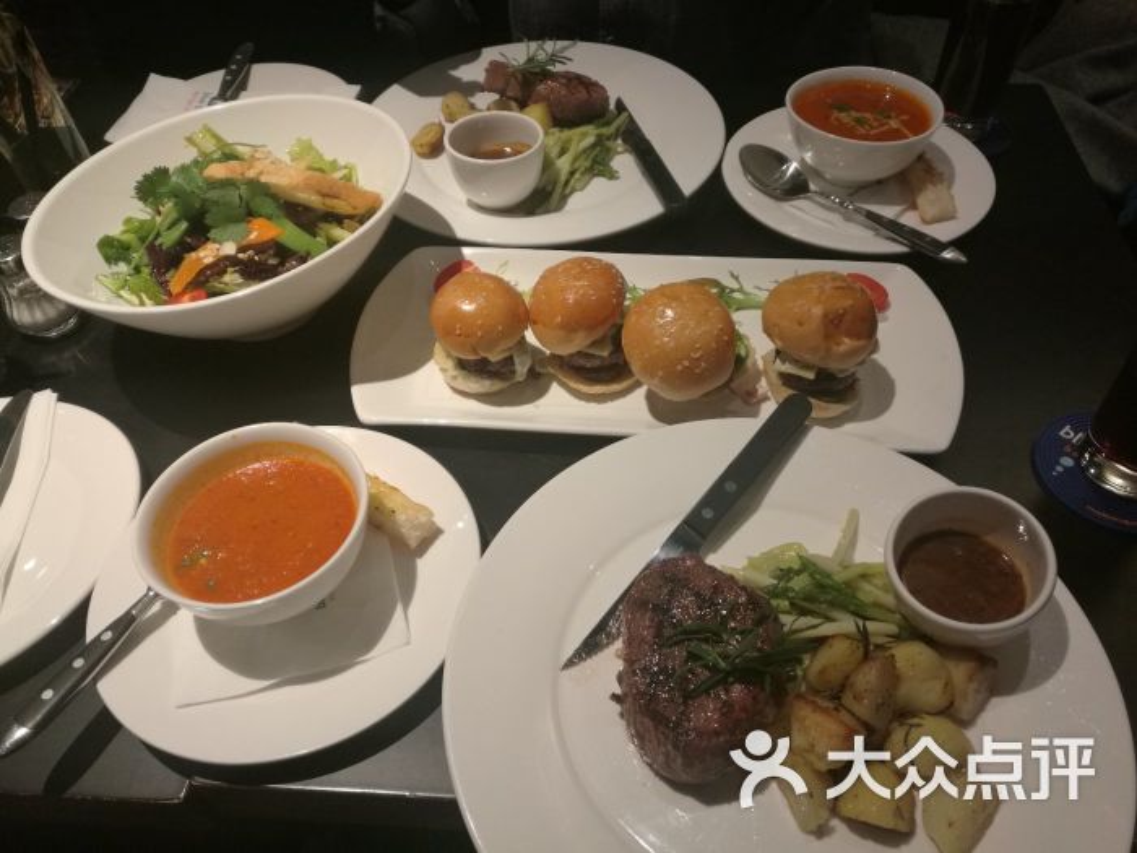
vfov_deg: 51.4
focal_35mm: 27
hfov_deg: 65.3
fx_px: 887
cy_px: 426
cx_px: 568
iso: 125
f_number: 2
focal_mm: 4.04
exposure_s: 1/33.3
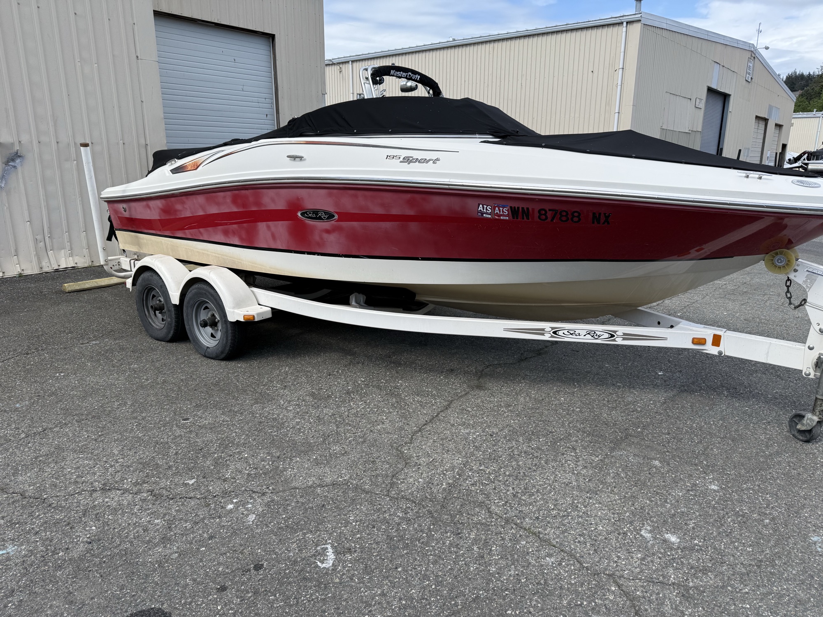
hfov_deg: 71.6
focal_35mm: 24
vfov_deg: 56.8
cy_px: 308
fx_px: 571
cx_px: 412
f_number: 1.78
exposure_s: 1/2907
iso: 80
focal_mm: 6.76
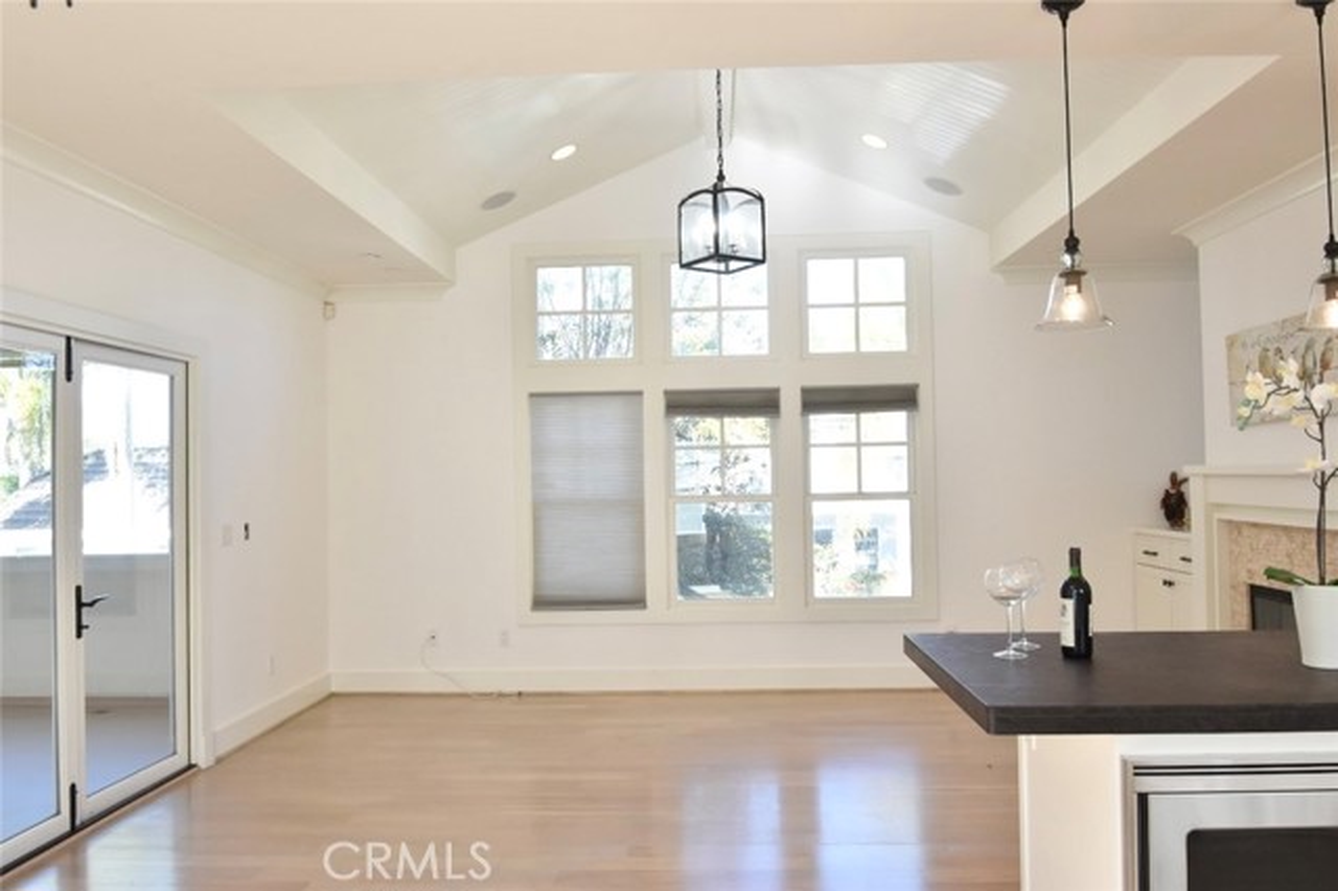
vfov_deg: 53.1
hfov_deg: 73.8
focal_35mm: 24
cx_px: 669
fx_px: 892
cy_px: 446
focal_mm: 16
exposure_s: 1/250
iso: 640
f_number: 4
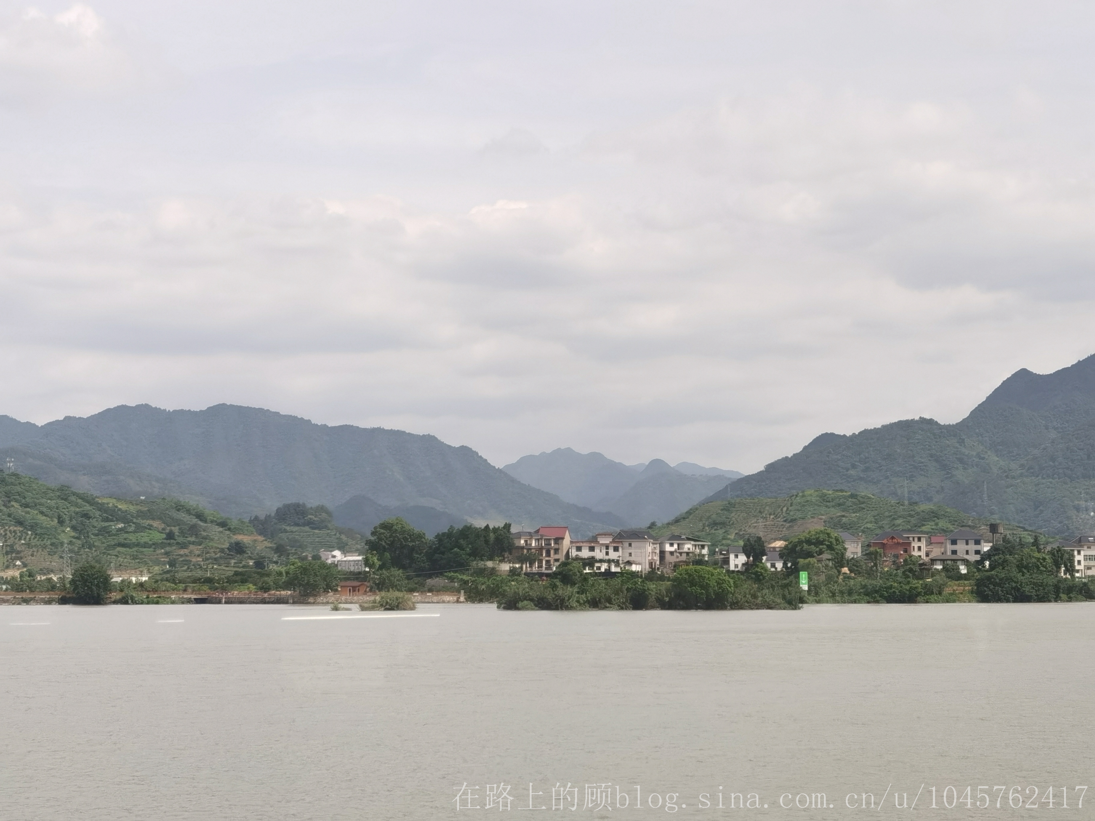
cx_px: 548
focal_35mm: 72
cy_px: 410
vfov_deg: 20.4
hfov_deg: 27.0
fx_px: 2278
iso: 50
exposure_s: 1/1401
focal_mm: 5.56
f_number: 1.6
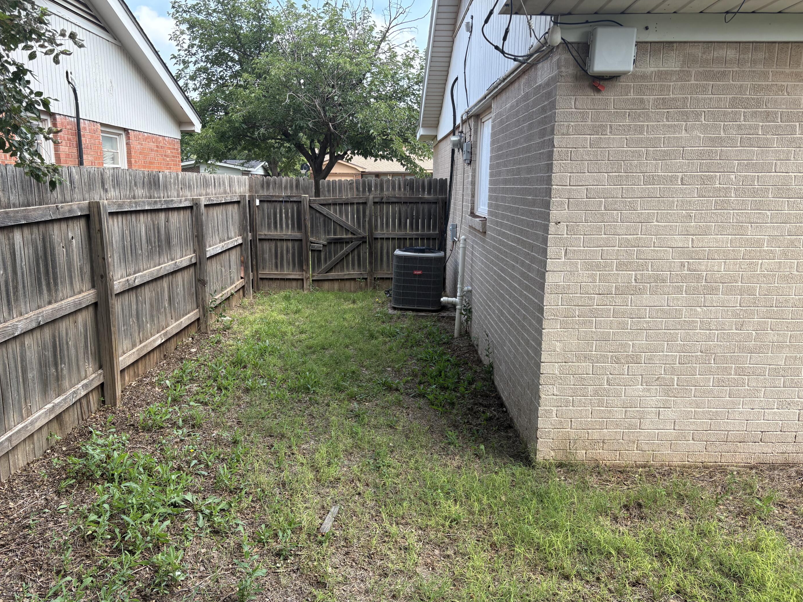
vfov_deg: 49.7
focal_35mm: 28
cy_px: 320
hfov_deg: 63.4
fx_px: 649
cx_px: 380
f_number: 1.6
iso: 50
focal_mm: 5.96
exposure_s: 1/527
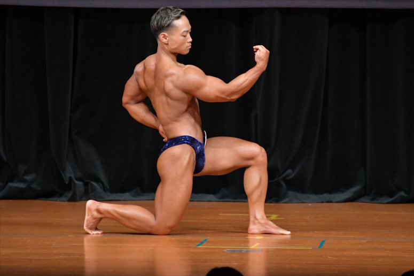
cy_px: 138
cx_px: 207
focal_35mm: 450
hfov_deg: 4.6
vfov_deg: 3.1
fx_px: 5173
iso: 5000
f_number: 5.6
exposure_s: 1/400
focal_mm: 300
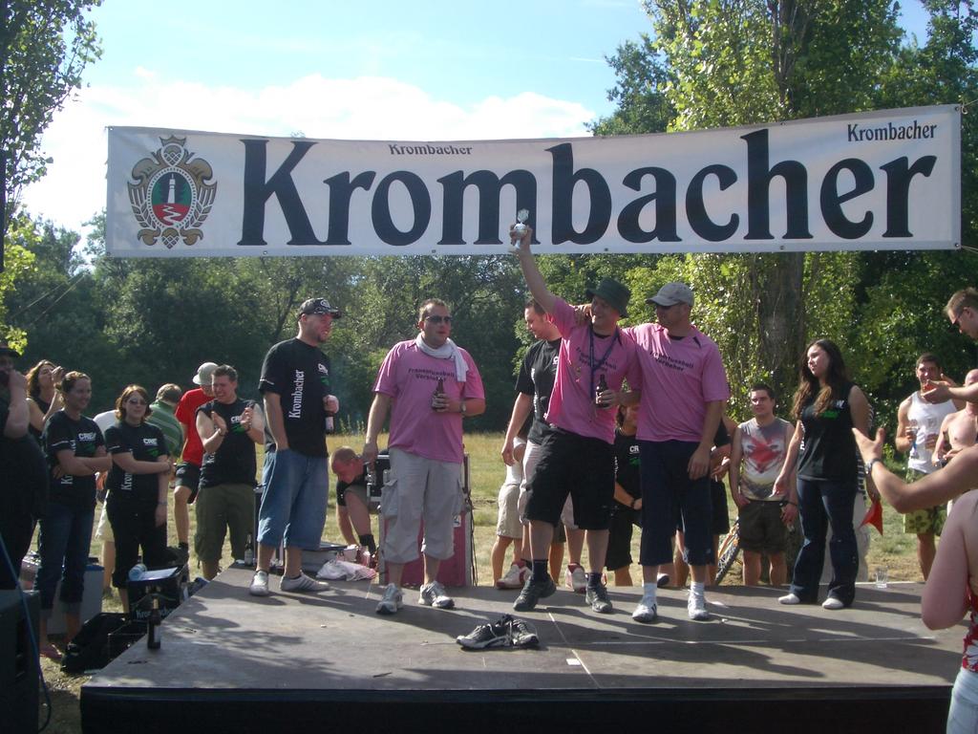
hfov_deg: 45.8
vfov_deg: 35.1
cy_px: 367
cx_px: 489
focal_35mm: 41
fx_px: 1158
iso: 50
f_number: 4.6
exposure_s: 1/250
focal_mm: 6.8
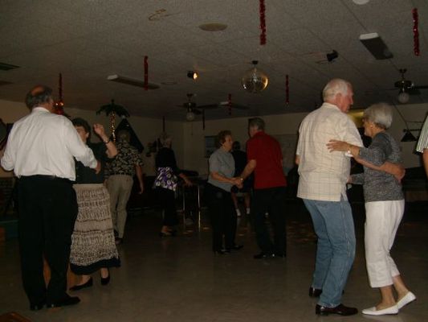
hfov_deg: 52.6
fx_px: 433
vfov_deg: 40.7
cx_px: 214
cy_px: 161
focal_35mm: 35
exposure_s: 1/45
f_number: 2.8
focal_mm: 5.8
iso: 100
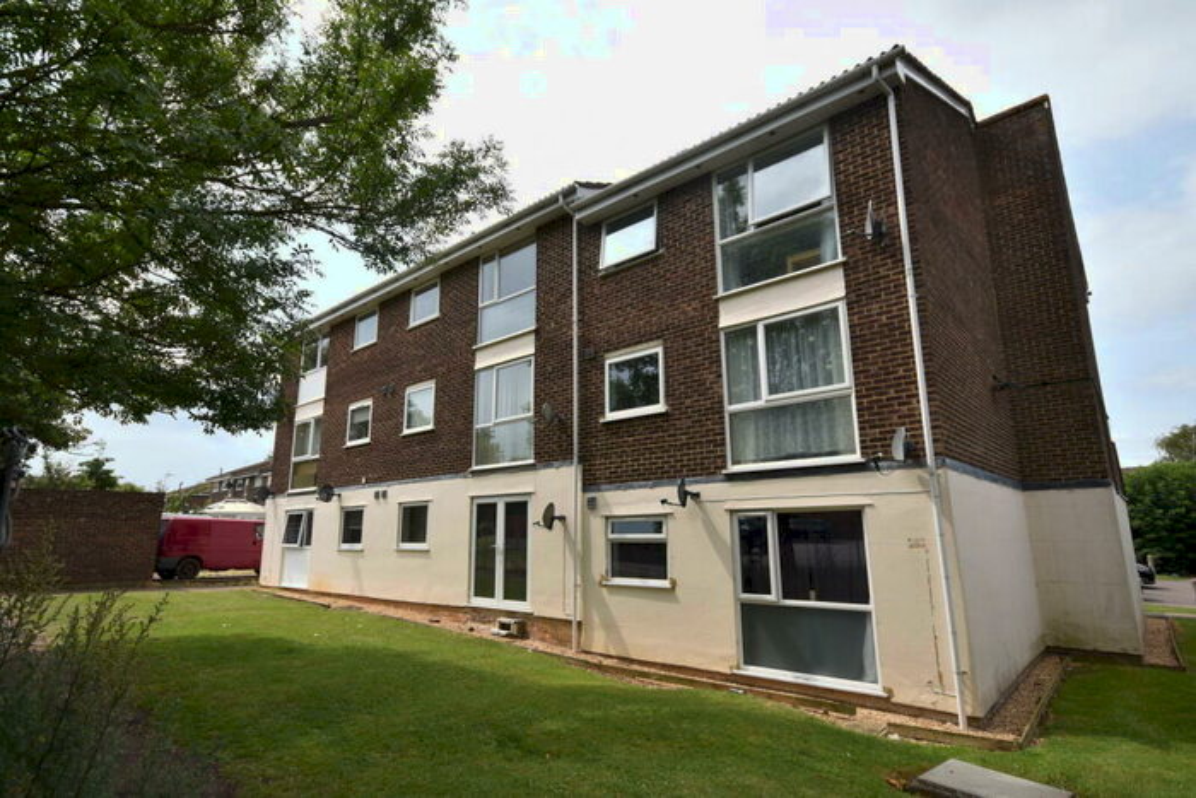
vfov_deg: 63.2
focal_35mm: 20
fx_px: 648
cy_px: 399
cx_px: 598
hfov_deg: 85.4
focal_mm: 13
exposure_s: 1/250
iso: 100
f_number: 8
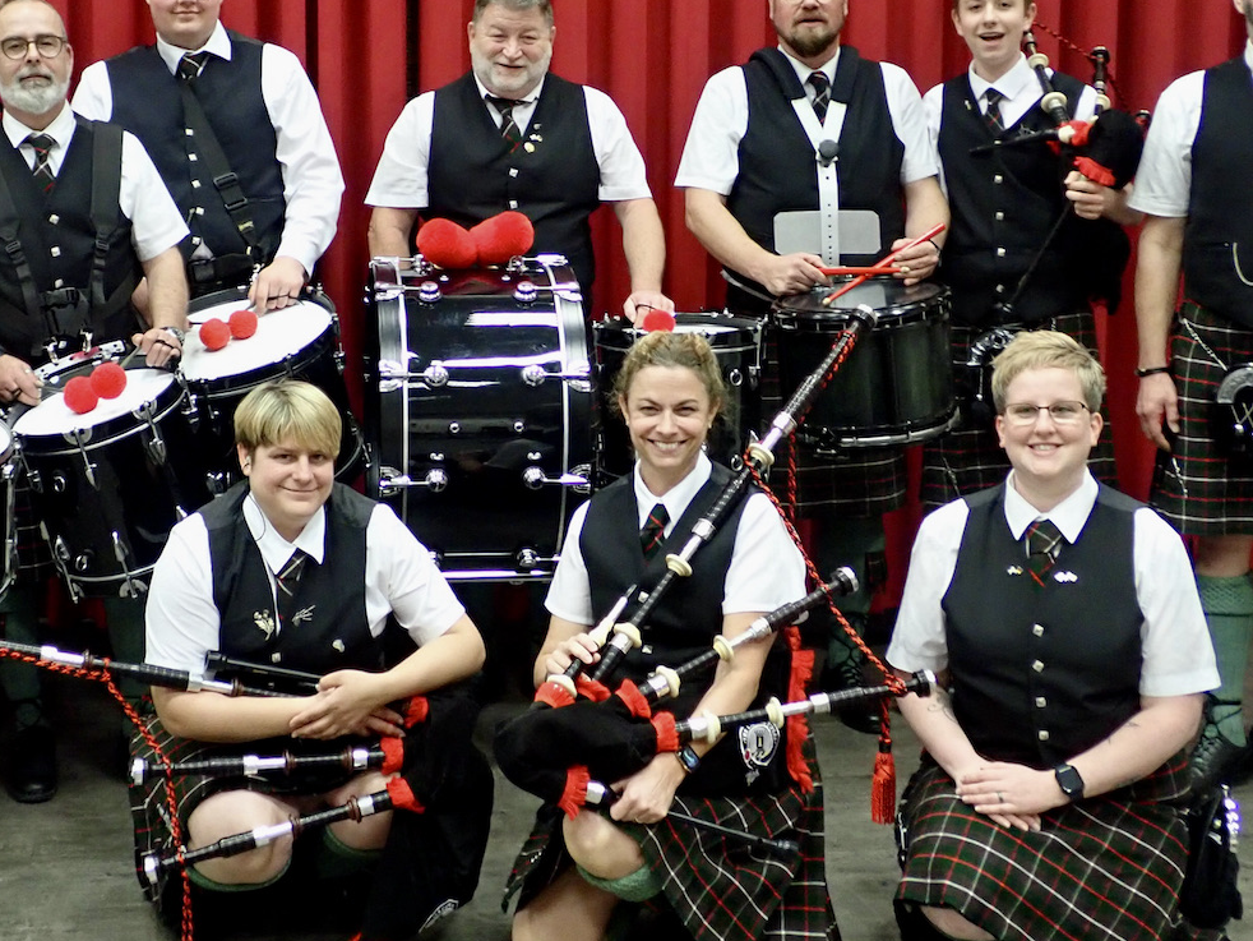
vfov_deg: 25.5
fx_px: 2064
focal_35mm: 57
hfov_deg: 33.6
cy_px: 312
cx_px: 467
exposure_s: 1/40
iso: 640
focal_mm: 6.42
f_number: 2.6
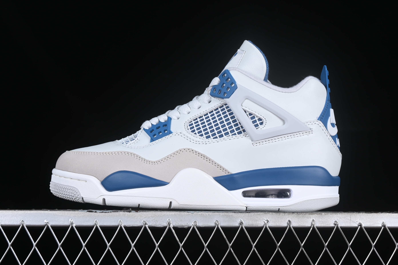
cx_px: 199
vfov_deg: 18.2
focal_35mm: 75
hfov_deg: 27.0
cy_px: 132
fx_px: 829
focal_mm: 50
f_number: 8
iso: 160
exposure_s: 1/80
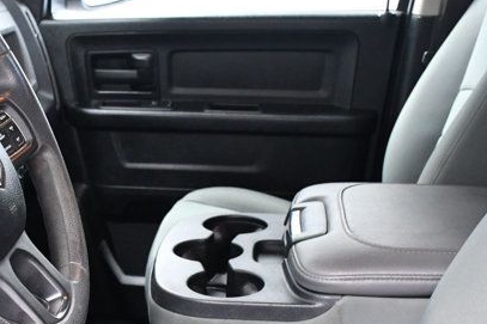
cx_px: 152
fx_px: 919
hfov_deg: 29.4
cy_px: 299
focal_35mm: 68
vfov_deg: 19.6
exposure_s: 1/80
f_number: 4.5
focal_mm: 18
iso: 2500
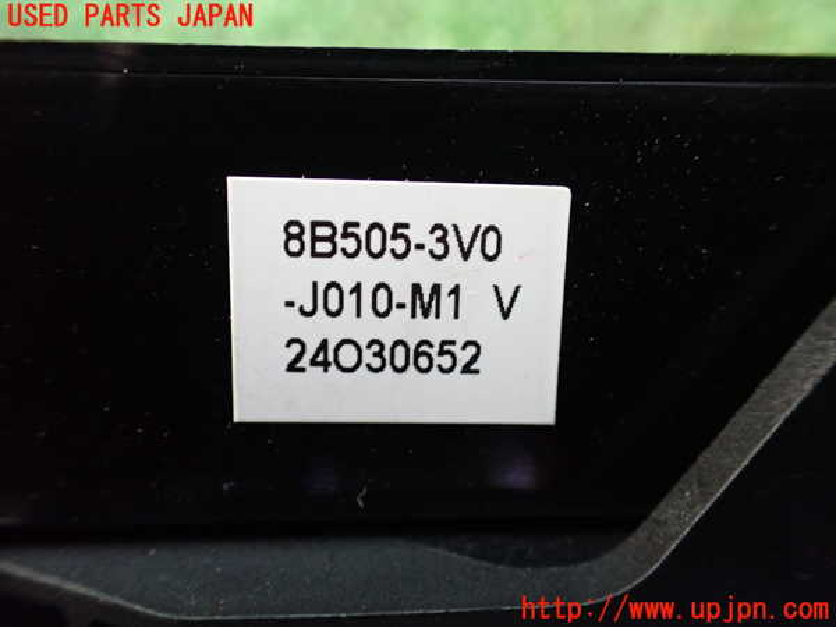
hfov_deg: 60.0
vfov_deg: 46.8
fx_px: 725
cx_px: 418
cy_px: 314
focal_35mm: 30
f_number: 2.3
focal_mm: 5.4
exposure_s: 1/60
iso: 800
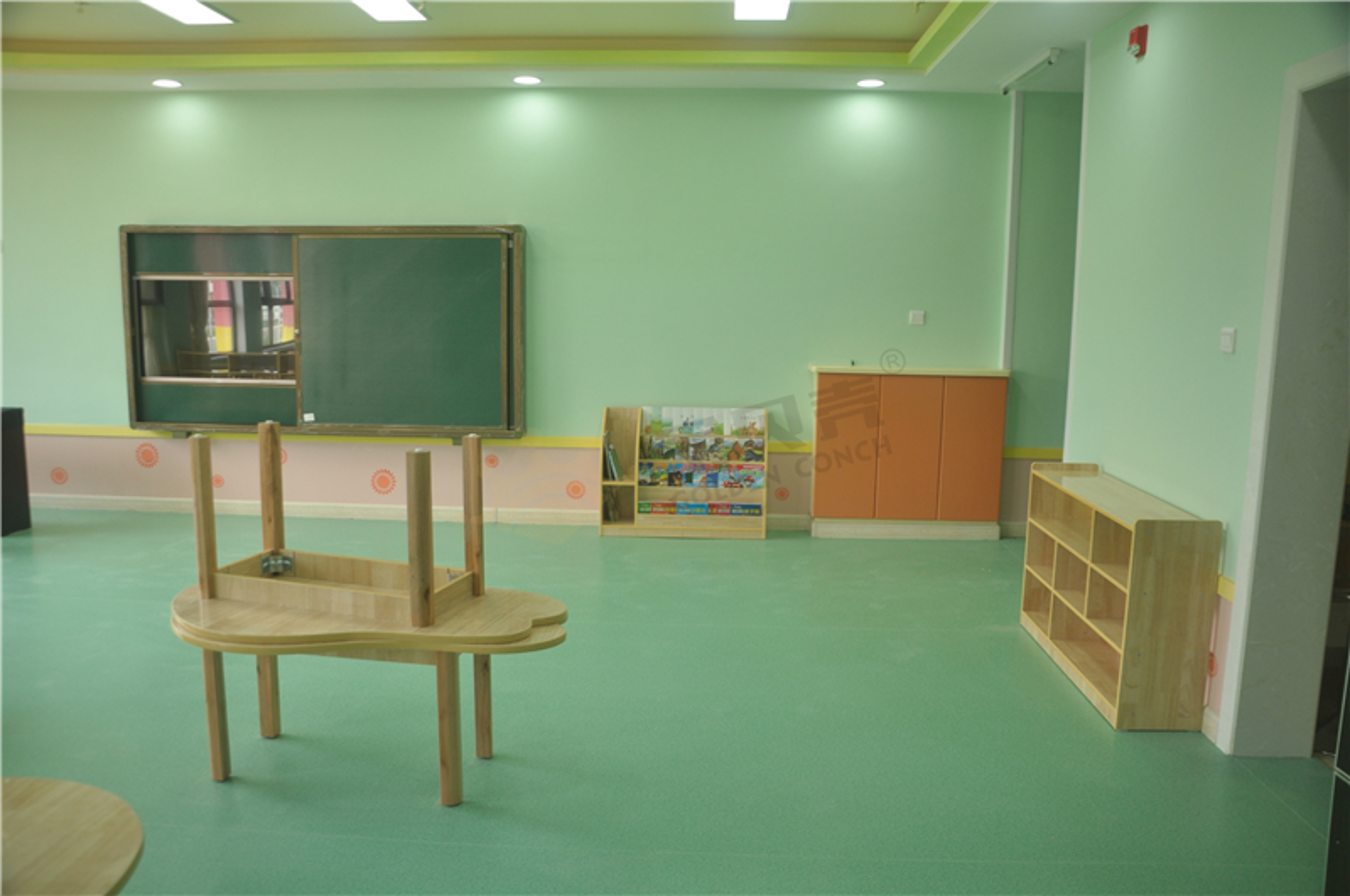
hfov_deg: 67.5
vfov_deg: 47.8
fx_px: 1011
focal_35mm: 27
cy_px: 448
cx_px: 675
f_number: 4.5
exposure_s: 1/80
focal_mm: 18
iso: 200
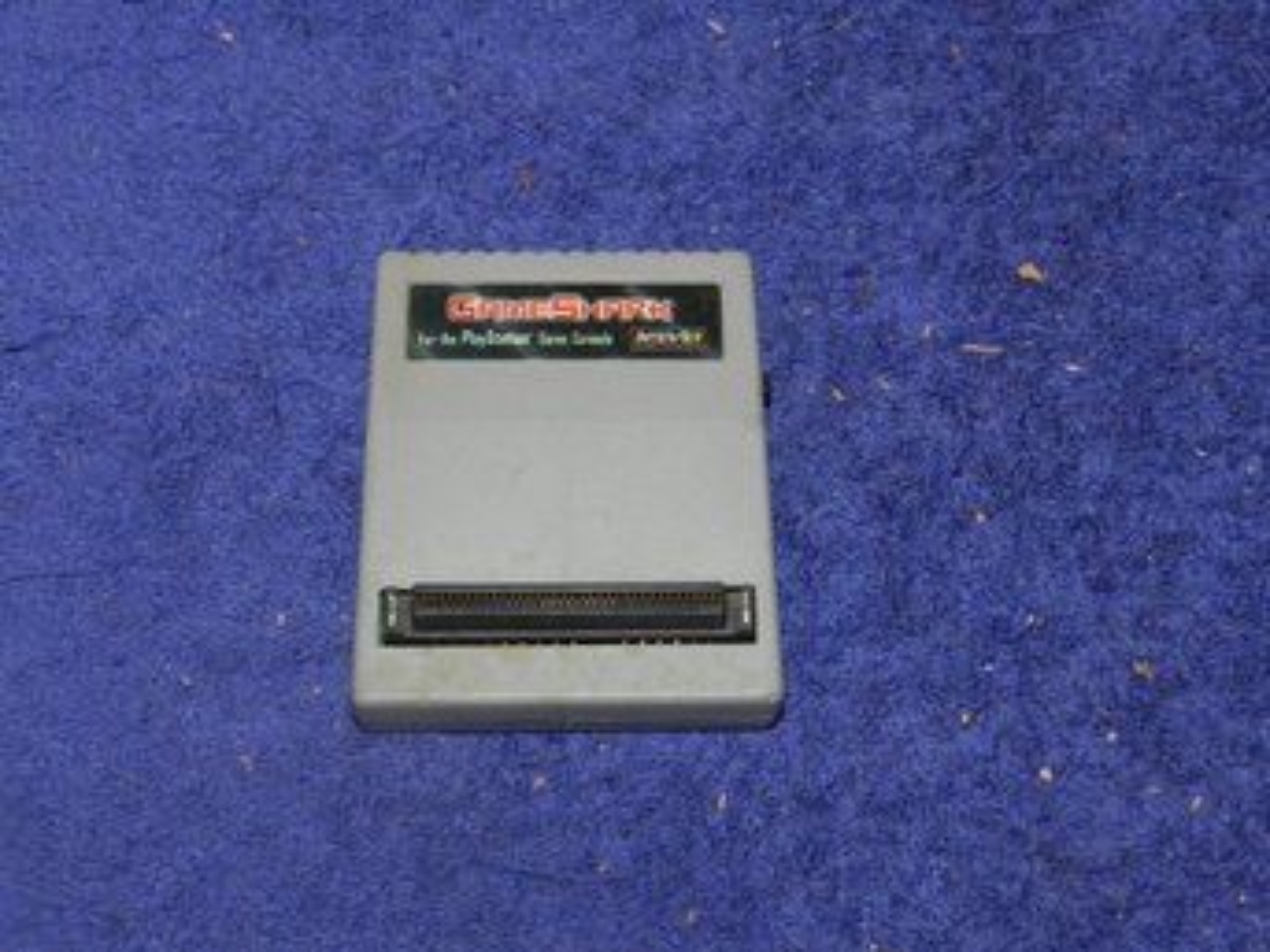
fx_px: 2201
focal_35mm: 60
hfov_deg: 32.2
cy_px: 476
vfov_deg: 24.4
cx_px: 635
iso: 200
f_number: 4.6
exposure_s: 1/30
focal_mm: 10.7
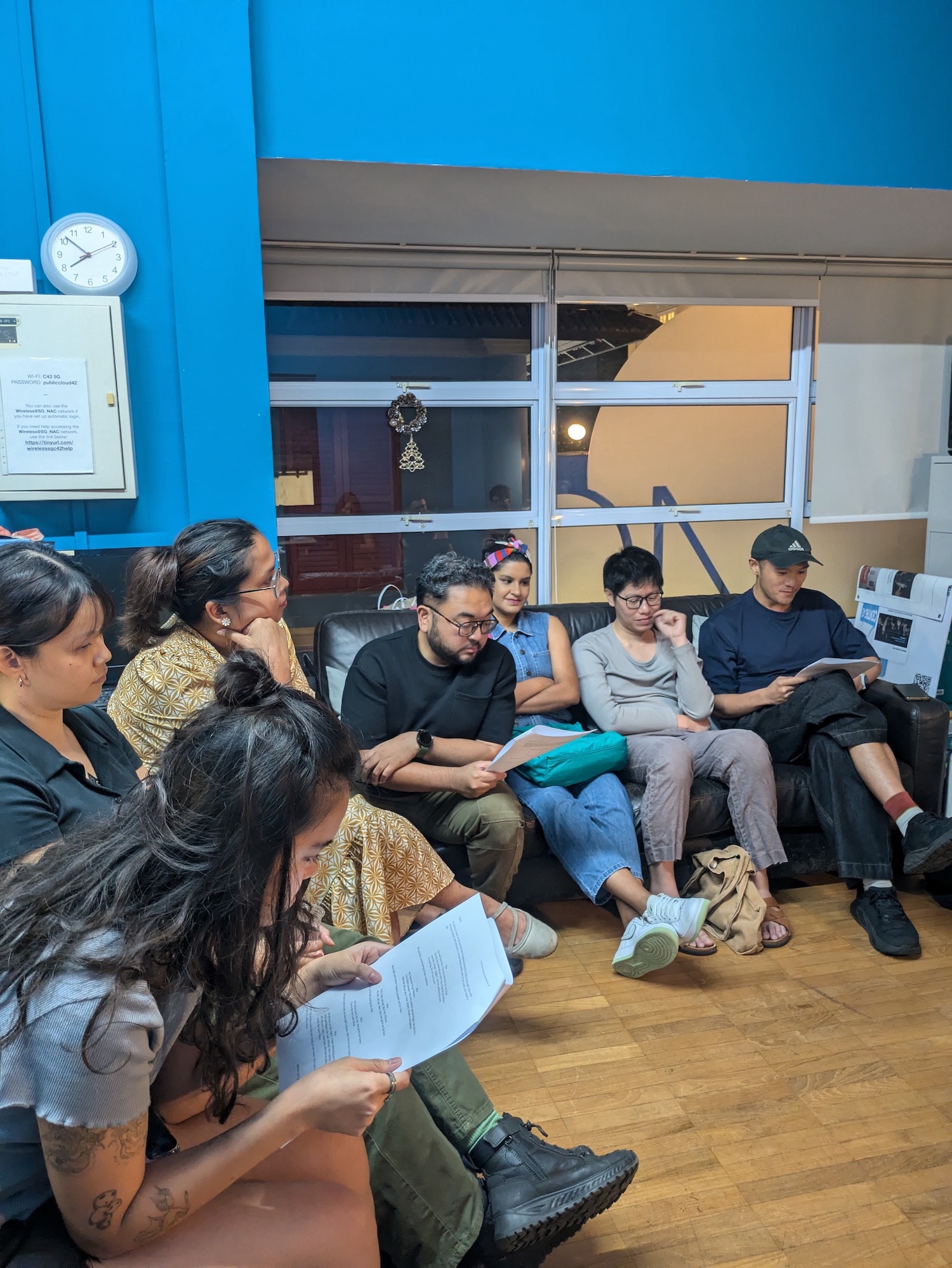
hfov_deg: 54.9
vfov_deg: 69.4
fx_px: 916
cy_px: 634
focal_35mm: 25
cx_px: 476
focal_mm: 5.43
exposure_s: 1/25
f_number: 1.89
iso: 484
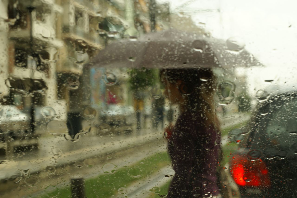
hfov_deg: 27.0
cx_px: 148
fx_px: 619
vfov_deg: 18.2
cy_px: 99
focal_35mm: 75
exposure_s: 1/160
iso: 200
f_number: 10
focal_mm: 50
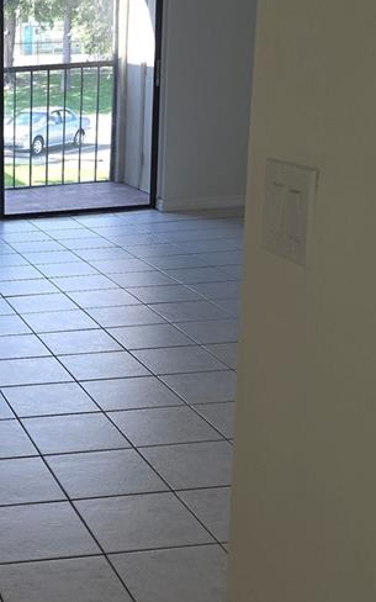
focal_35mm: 60
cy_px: 313
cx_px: -116
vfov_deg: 34.0
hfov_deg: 19.8
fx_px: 984
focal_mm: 6.3
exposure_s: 1/60
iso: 40
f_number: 1.7
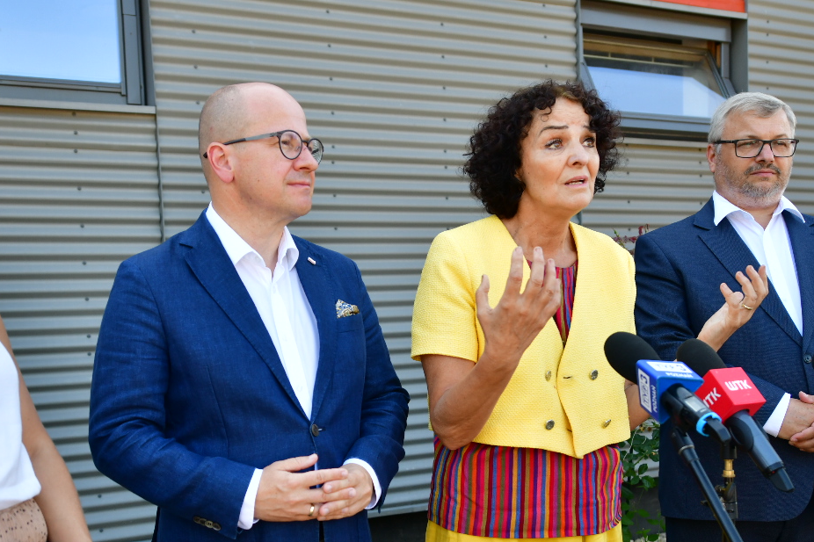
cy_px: 418
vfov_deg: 31.2
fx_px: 949
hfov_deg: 46.4
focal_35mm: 42
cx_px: 377
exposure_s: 1/640
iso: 220
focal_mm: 24
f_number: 2.8
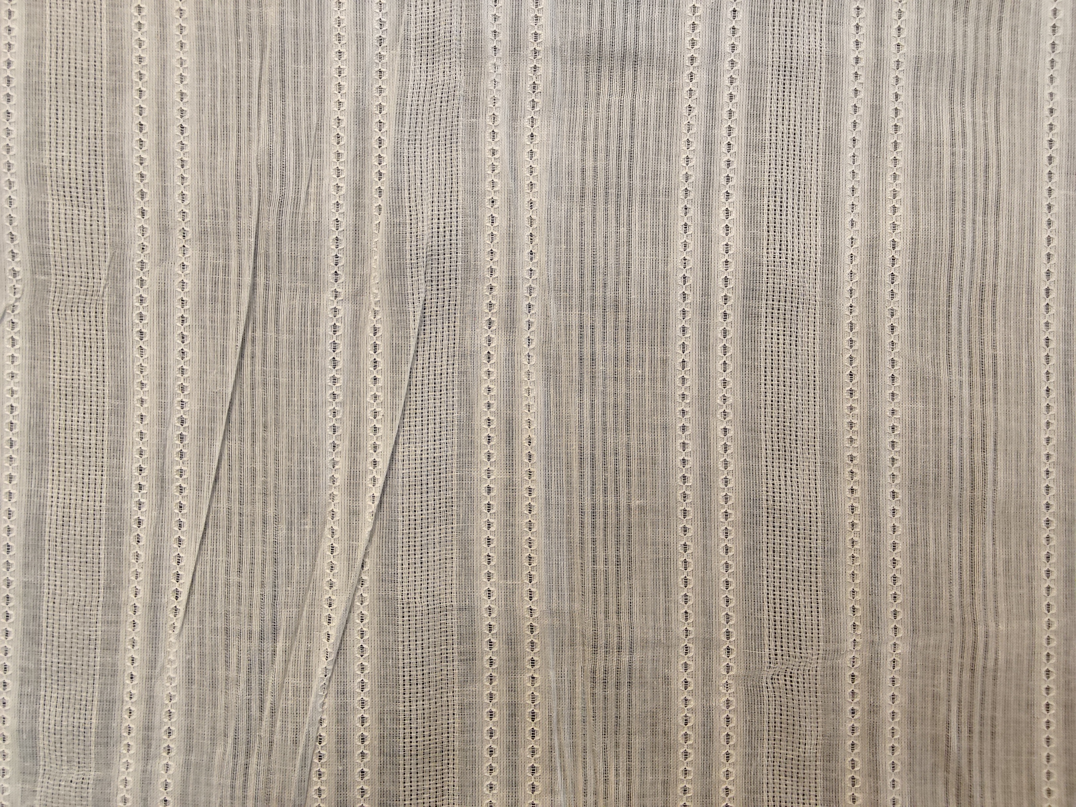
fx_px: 808
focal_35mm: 26
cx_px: 538
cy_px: 404
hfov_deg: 67.3
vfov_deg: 53.1
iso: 160
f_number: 2
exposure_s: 1/100
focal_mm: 2.78
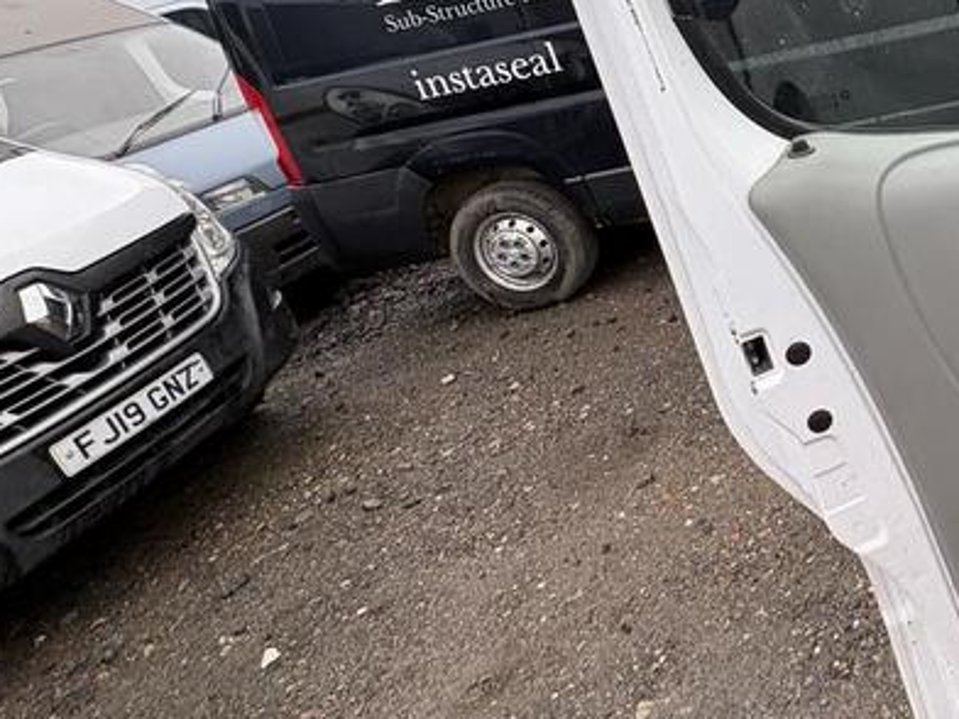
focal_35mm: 32
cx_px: 1005
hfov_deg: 45.6
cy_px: 112
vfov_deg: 41.6
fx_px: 887
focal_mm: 2.22
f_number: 2.2
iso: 50
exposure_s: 1/99
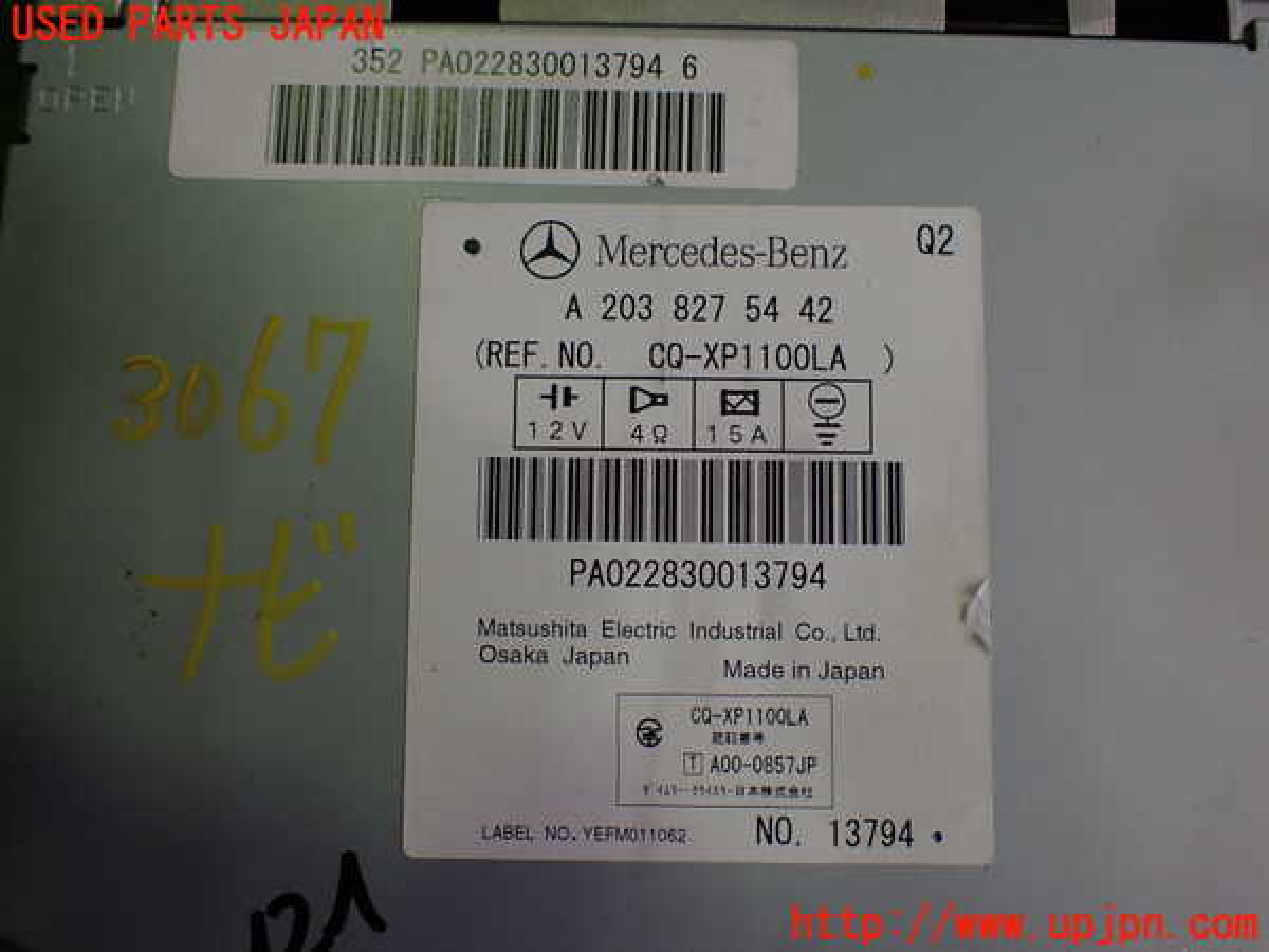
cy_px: 476
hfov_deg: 60.0
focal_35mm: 30
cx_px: 634
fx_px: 1100
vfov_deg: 46.8
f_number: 2.3
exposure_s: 1/125
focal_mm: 5.4
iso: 125
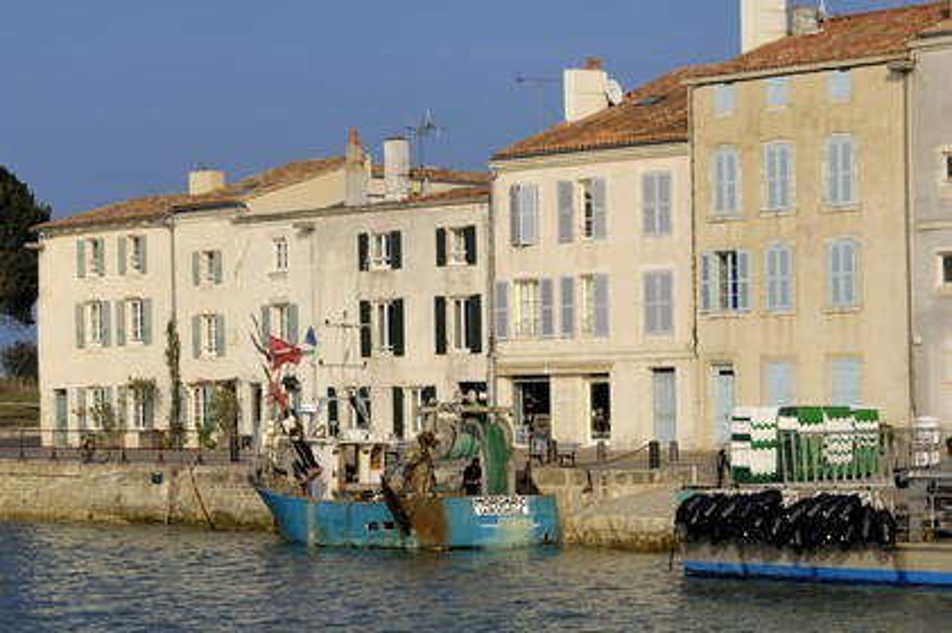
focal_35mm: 105
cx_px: 476
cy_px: 316
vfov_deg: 13.0
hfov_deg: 19.5
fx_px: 2774
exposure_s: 1/160
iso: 100
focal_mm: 70
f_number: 11
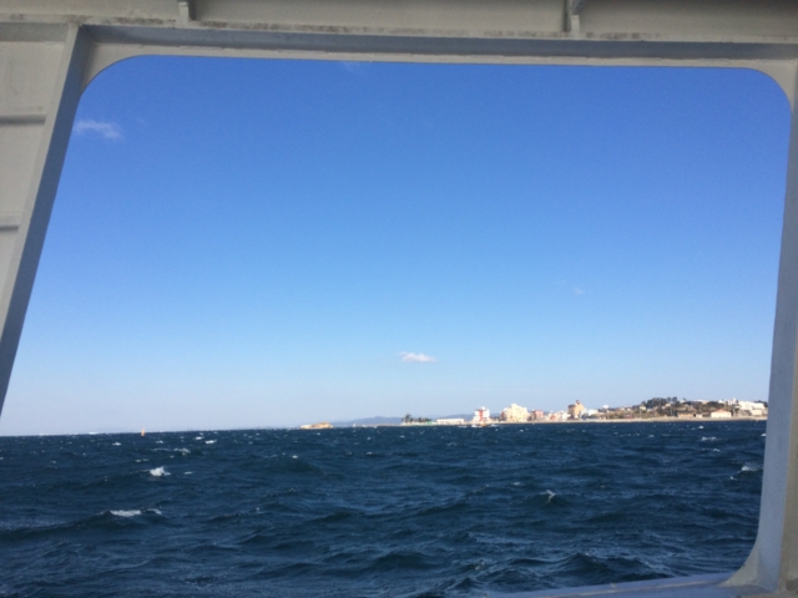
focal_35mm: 29
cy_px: 299
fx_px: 669
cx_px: 399
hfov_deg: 61.7
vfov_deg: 48.2
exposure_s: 1/2564
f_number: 2.2
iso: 32
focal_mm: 4.15
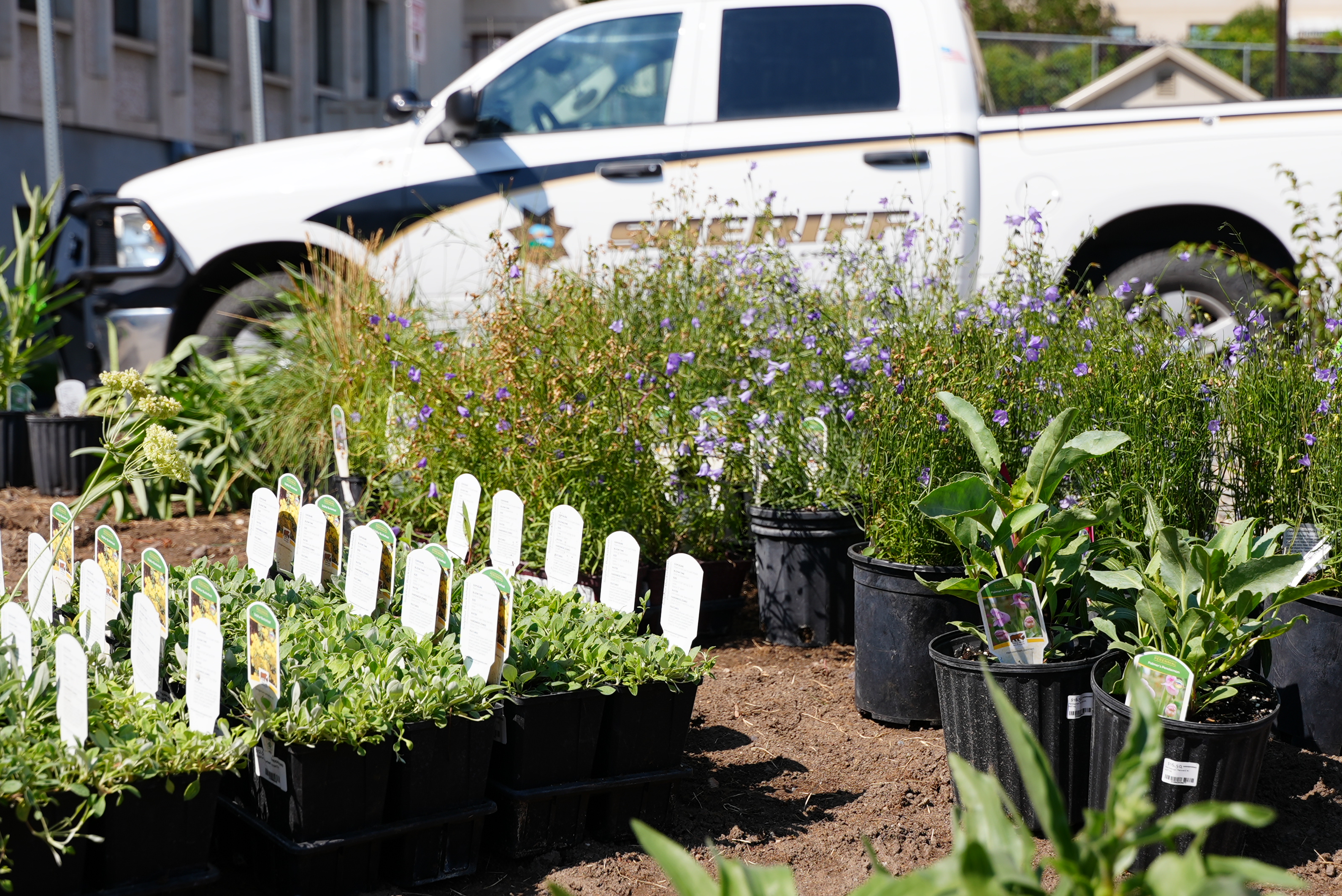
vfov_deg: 24.2
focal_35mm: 56
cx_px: 751
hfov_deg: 35.6
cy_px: 412
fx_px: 2089
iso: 80
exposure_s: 1/500
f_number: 5
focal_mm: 42
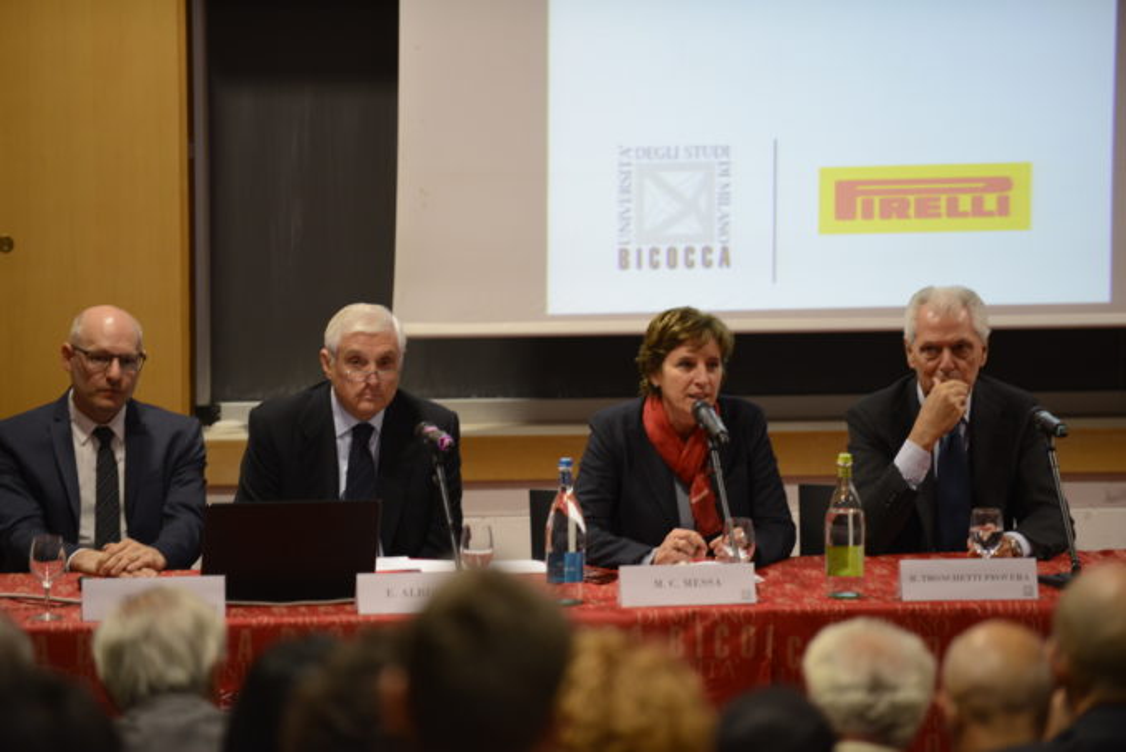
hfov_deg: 11.4
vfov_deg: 7.6
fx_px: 5632
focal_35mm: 180
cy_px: 376
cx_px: 563
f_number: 2.8
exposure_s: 1/80
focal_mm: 180
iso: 1250
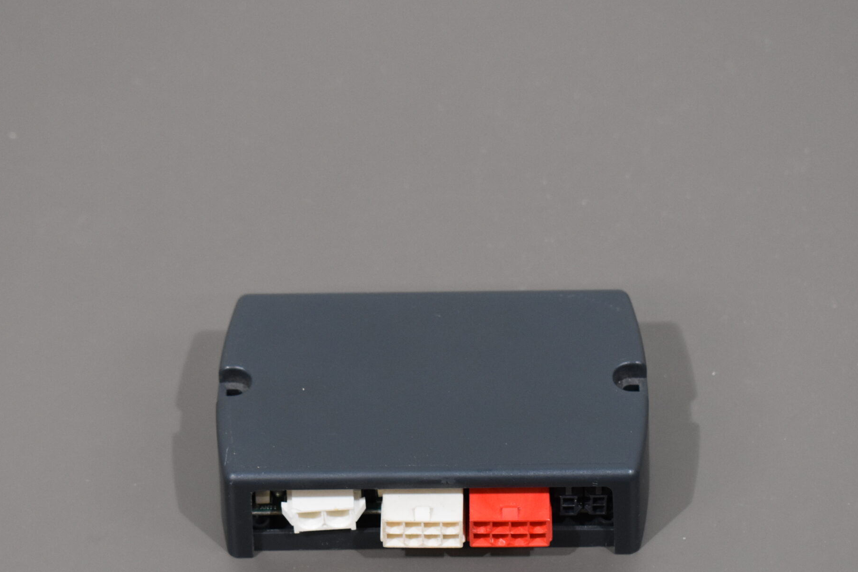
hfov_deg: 18.6
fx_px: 2621
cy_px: 400
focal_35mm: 110
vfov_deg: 12.4
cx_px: 428
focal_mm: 52
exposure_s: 1/125
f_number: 5.6
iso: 1400
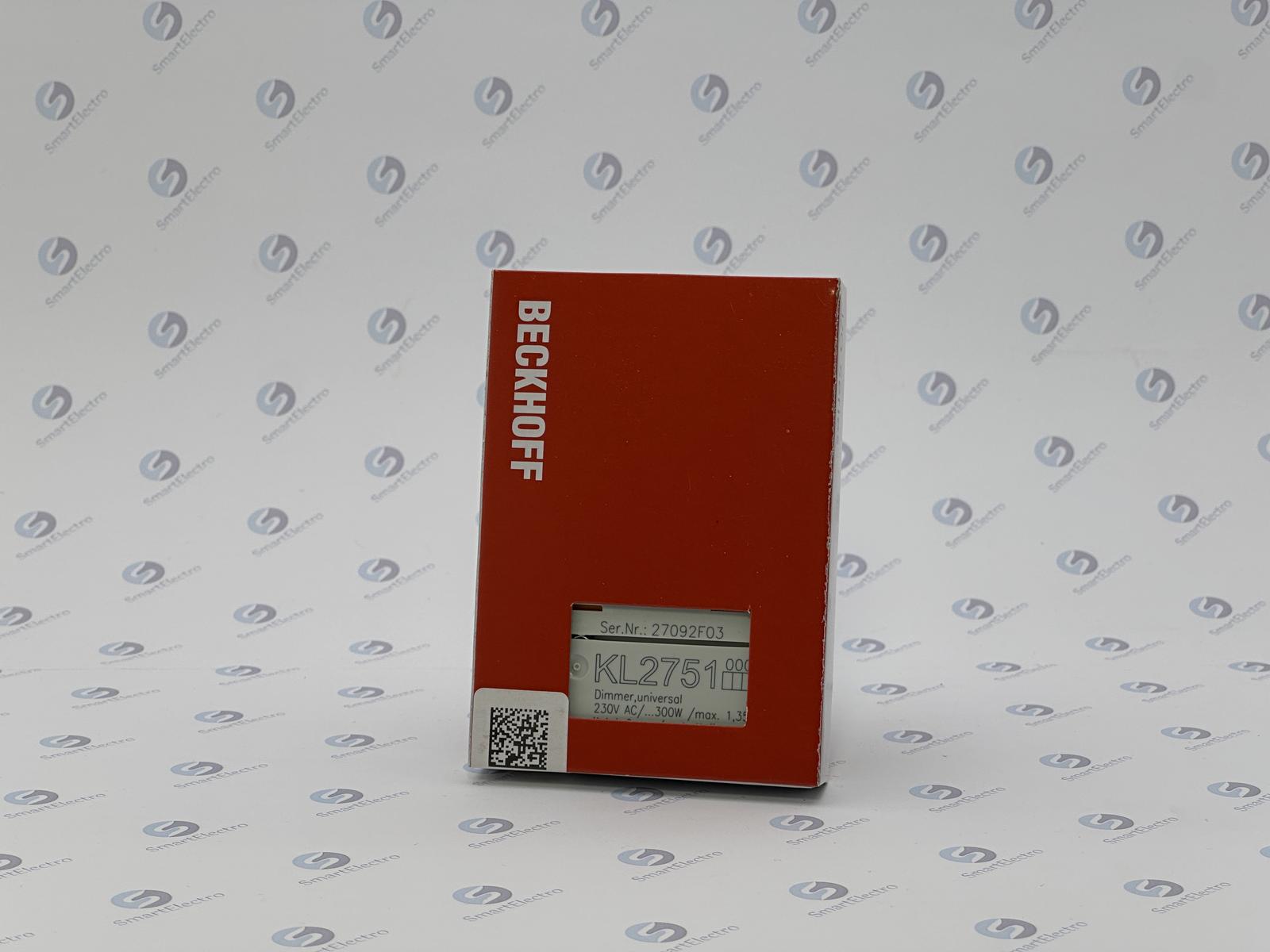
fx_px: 2825
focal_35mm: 77
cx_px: 635
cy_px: 476
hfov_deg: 25.3
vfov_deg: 19.1
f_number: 2.8
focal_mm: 9
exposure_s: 1/247
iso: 32
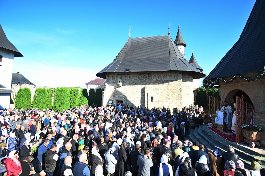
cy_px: 88
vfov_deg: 77.3
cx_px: 132
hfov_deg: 100.4
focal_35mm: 15
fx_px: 110
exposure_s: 1/640
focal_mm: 10
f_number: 4.5
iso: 500
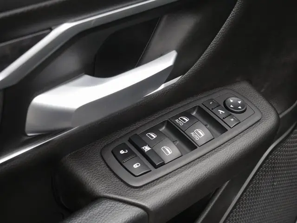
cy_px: 112
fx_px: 464
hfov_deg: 35.5
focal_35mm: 54
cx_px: 148
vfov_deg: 27.1
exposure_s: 1/60
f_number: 5.3
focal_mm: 27
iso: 800
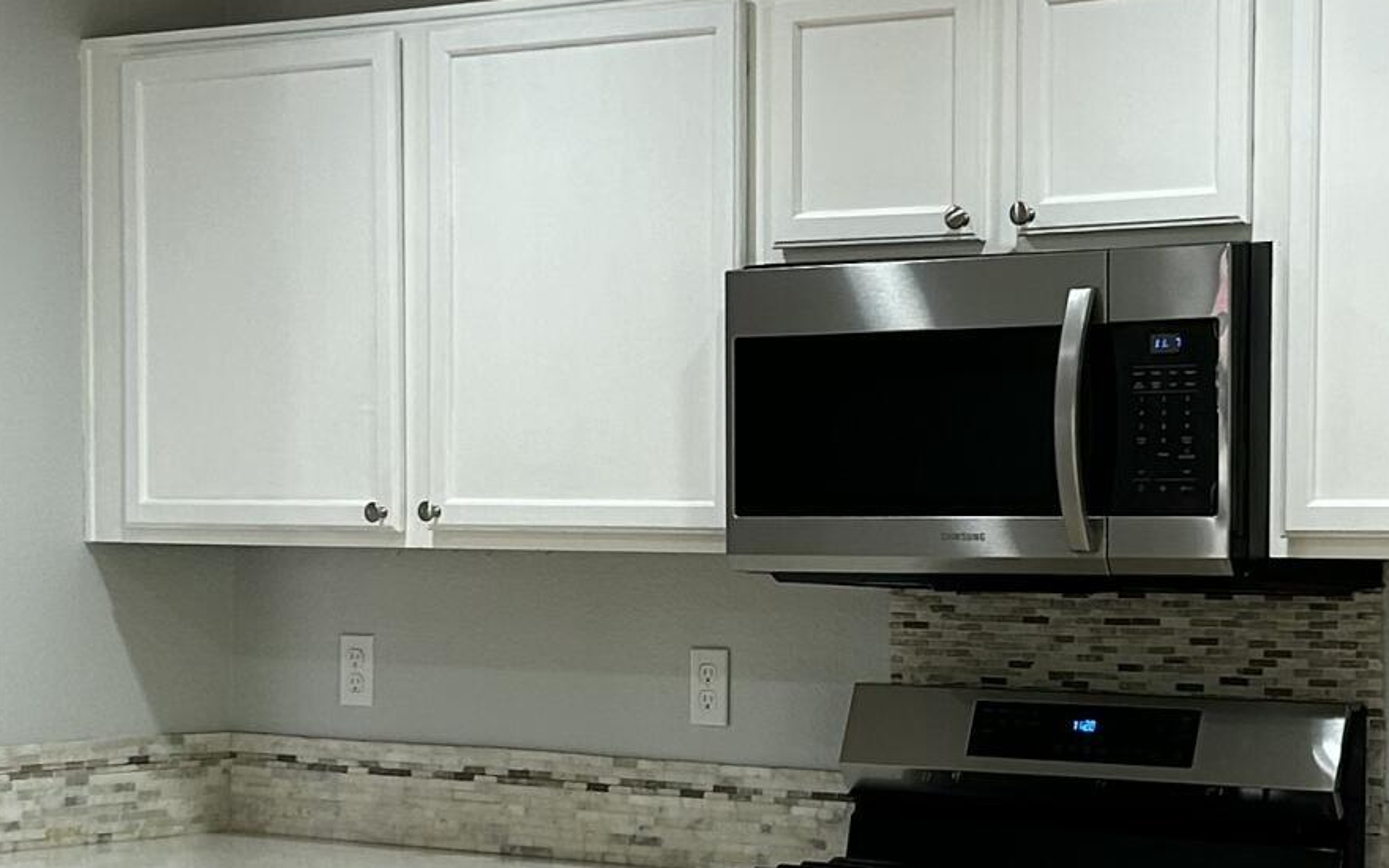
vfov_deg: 13.9
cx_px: 870
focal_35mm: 94
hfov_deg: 22.0
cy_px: 627
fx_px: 3558
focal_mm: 5.7
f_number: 1.5
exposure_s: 1/120
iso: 125
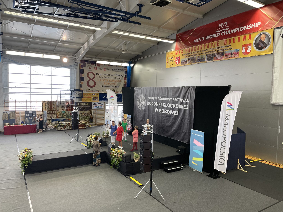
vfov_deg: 53.1
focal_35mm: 26
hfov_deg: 67.3
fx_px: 213
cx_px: 142
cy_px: 106
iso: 125
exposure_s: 1/100
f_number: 1.6
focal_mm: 4.2
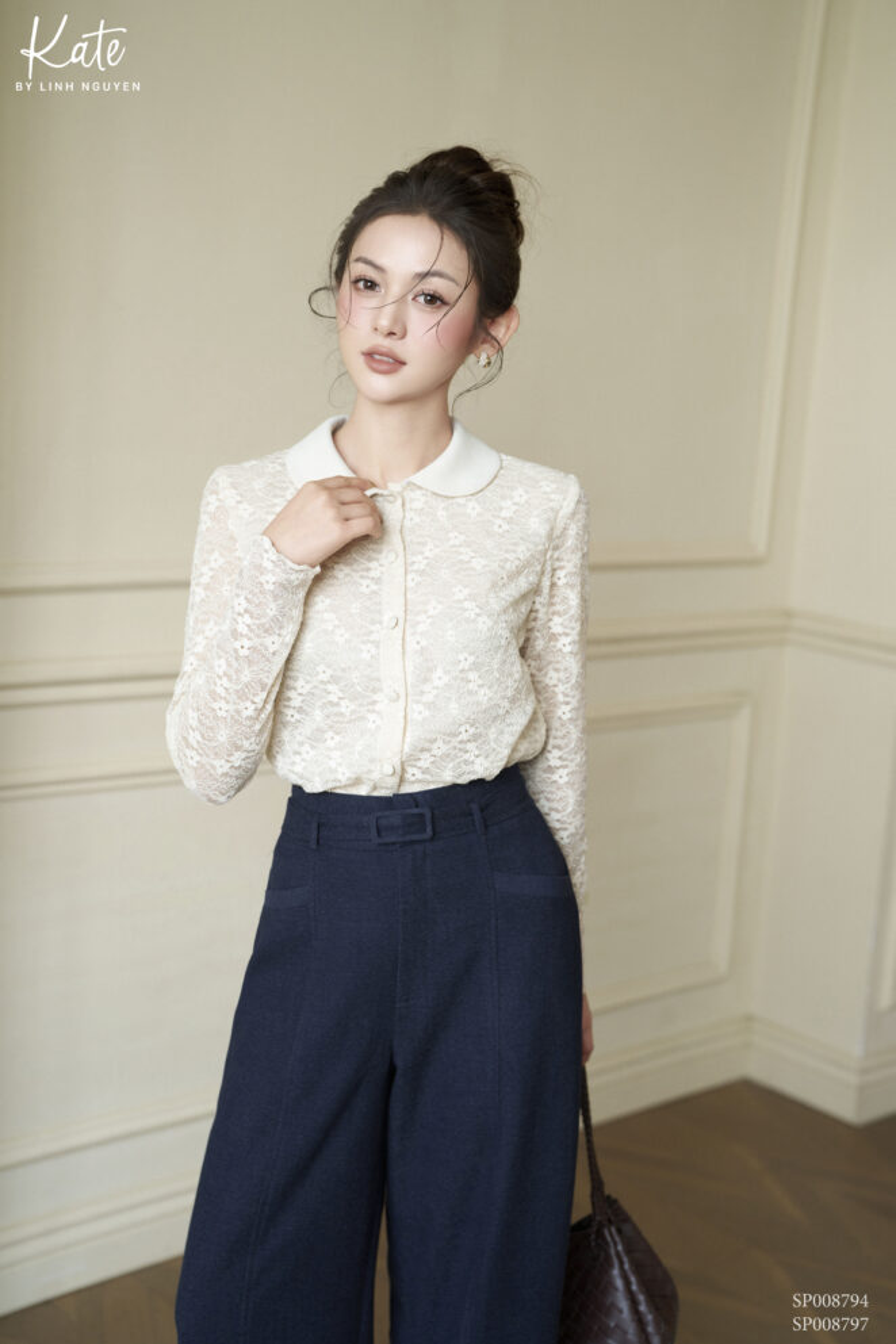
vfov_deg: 39.6
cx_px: 448
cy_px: 672
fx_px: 1867
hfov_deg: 27.0
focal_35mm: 50
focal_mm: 50
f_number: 2.5
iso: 400
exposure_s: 1/250
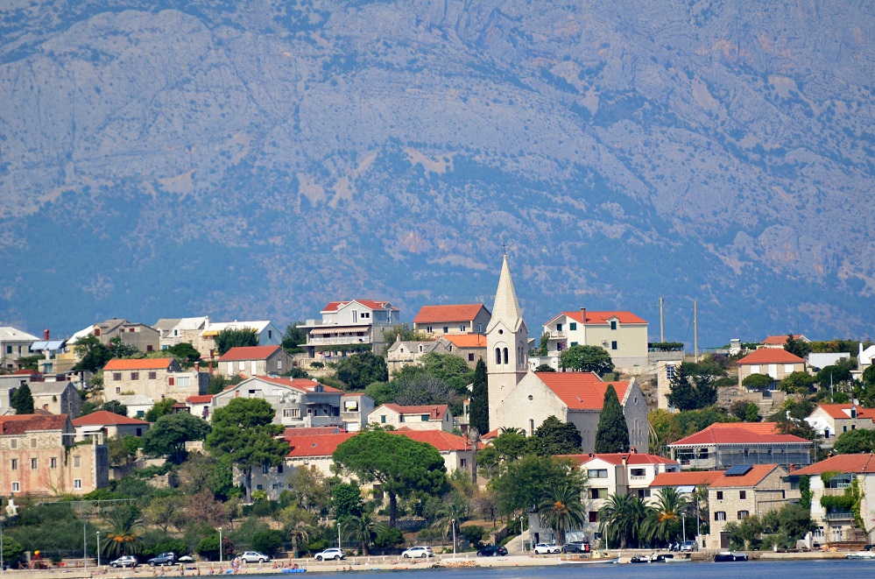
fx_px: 9820
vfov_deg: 3.4
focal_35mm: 405
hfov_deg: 5.1
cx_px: 438
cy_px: 290
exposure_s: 1/2000
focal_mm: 270
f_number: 5.6
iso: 400
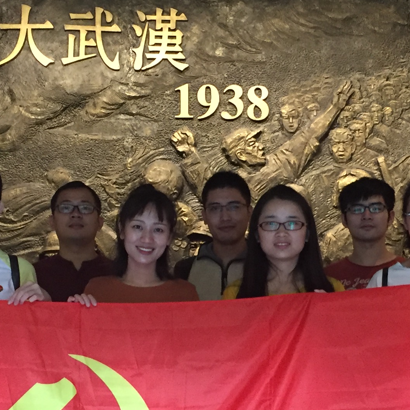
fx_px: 1059
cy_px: 299
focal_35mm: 79
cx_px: 248
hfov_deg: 21.9
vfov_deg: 21.8
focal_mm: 4.15
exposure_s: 1/20
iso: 250
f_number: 2.2
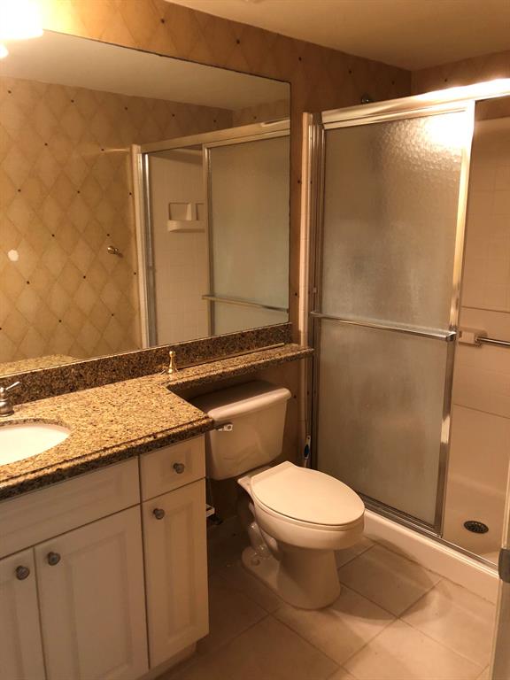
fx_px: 550
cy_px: 340
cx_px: 255
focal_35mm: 28
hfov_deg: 49.7
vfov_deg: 63.4
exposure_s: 1/6
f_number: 1.8
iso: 100
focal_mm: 4
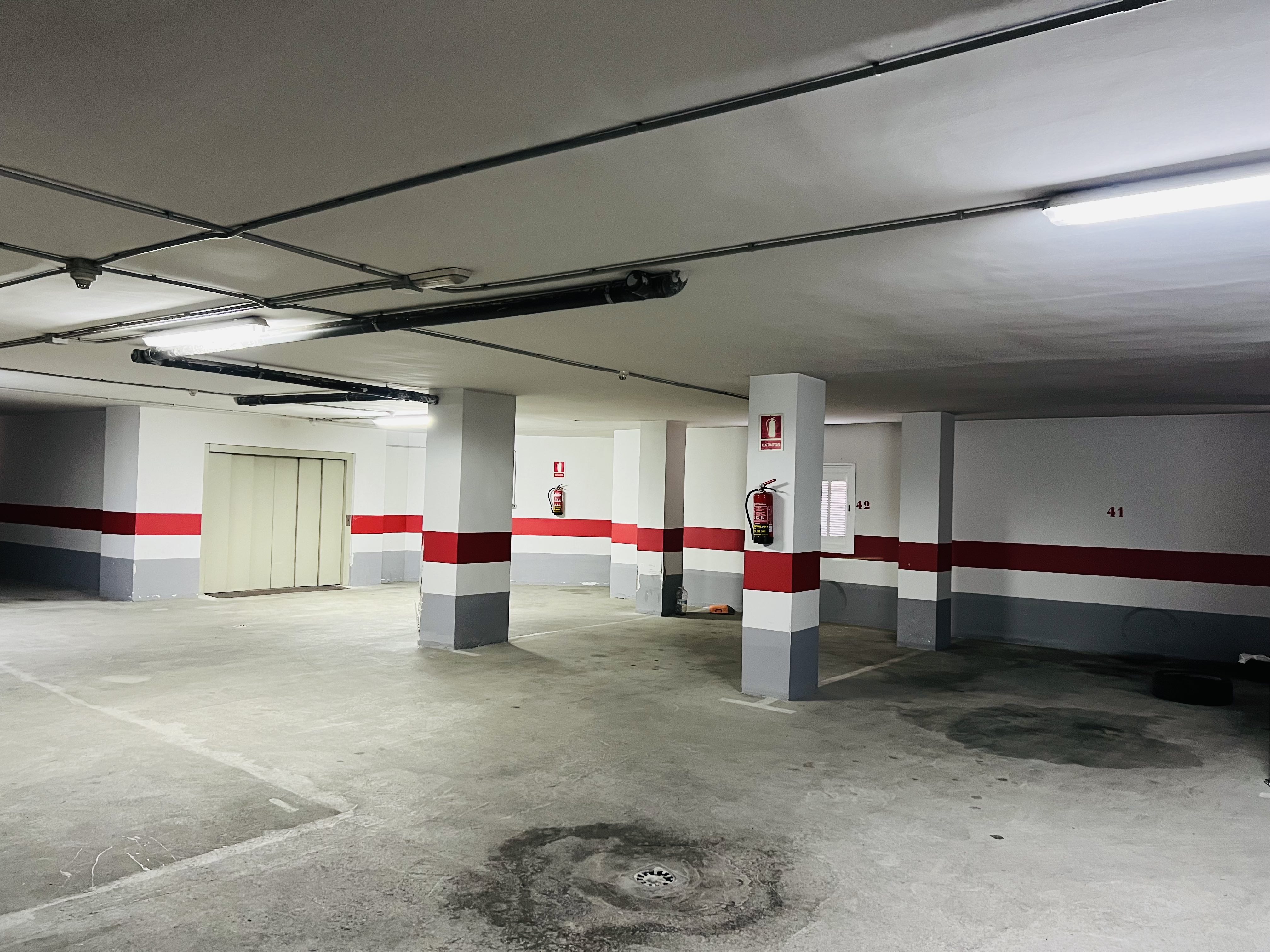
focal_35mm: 26
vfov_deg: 53.1
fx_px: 954
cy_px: 476
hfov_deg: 67.3
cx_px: 635
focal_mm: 5.7
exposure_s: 1/33
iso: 400
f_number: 1.5
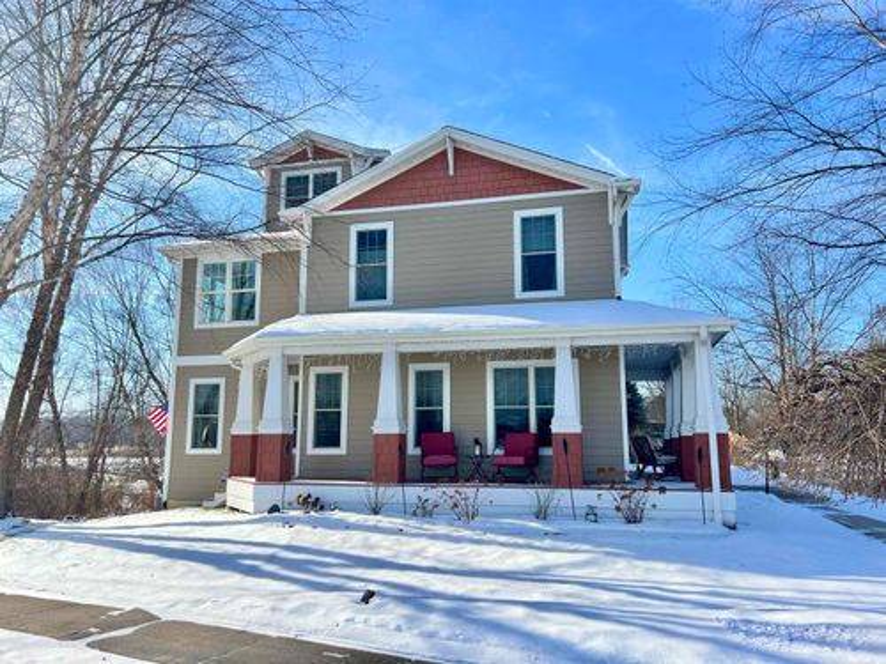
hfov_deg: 67.3
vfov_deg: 53.1
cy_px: 332
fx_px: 665
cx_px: 443
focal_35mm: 26
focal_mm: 5.7
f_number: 1.5
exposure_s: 1/2457
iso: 50
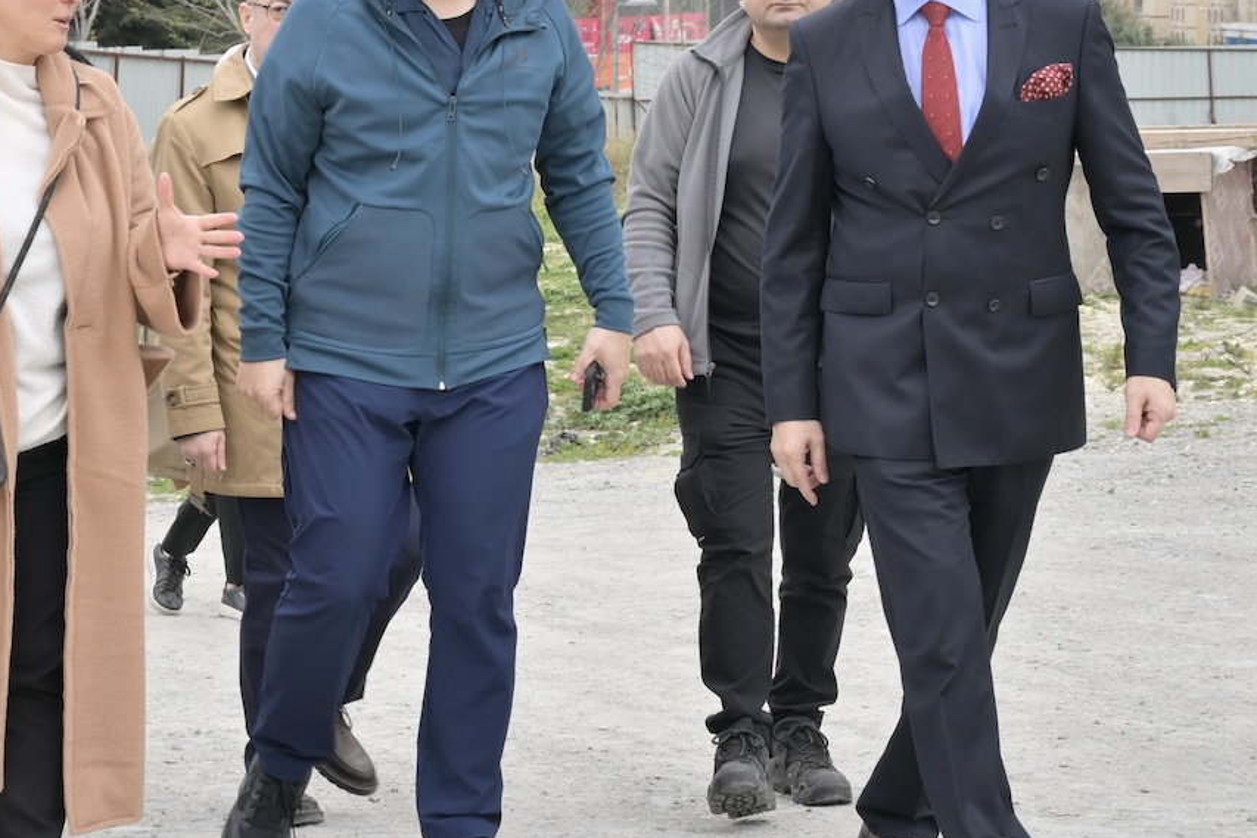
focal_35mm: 90
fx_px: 3143
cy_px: 7
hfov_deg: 22.3
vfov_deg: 14.9
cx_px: 245
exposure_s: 1/200
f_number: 7.1
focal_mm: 40
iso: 125
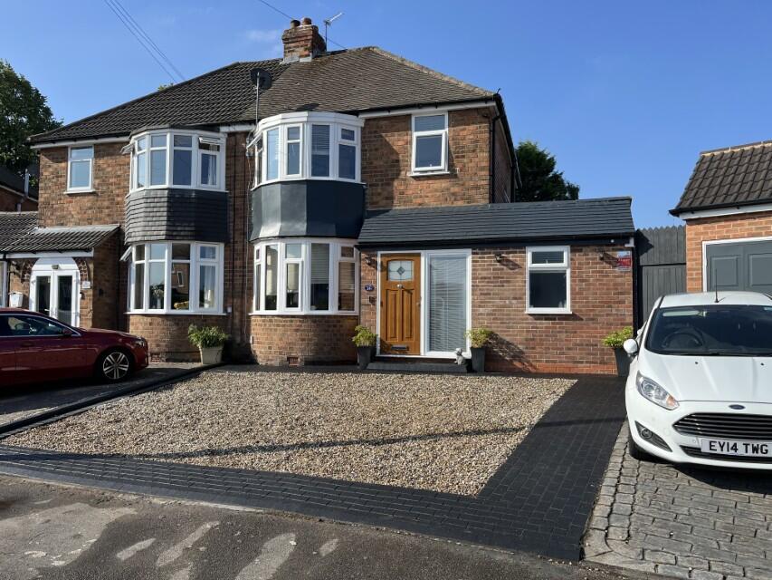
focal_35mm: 26
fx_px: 580
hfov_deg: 67.3
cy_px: 290
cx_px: 386
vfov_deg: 53.1
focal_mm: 5.1
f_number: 1.6
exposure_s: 1/2358
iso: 50
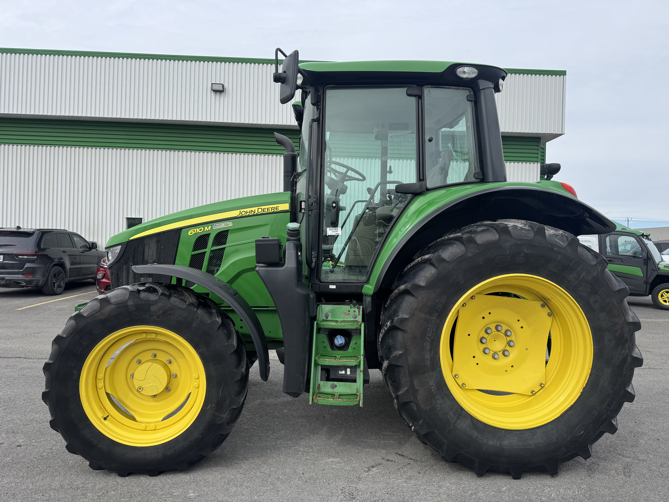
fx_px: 464
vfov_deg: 56.8
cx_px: 334
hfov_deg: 71.6
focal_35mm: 24
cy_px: 251
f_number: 1.78
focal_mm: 6.76
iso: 80
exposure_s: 1/2833
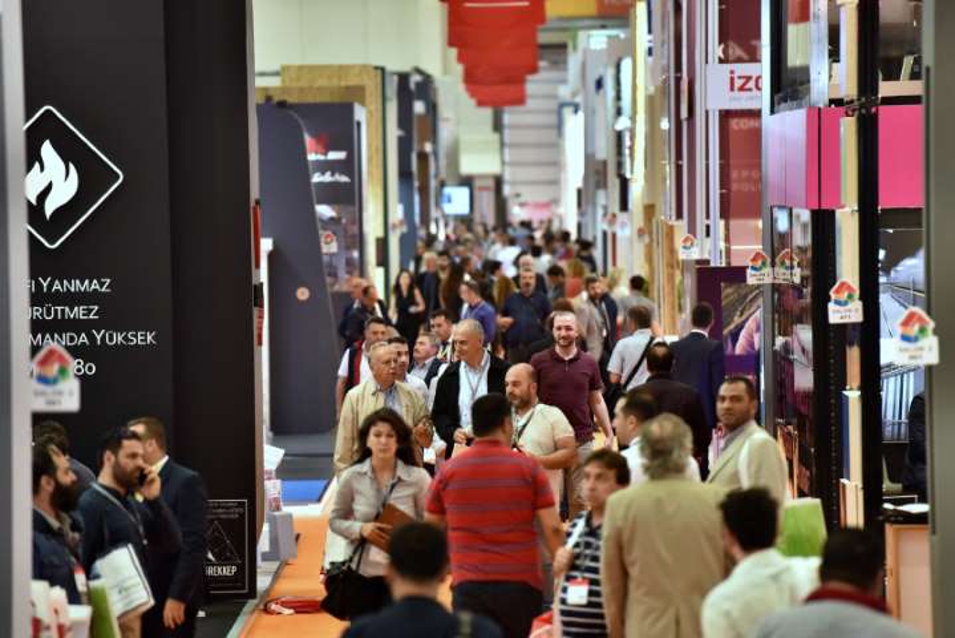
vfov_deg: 6.9
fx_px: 5307
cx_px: 478
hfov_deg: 10.3
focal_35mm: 200
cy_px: 319
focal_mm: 200
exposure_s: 1/160
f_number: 4
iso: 1250
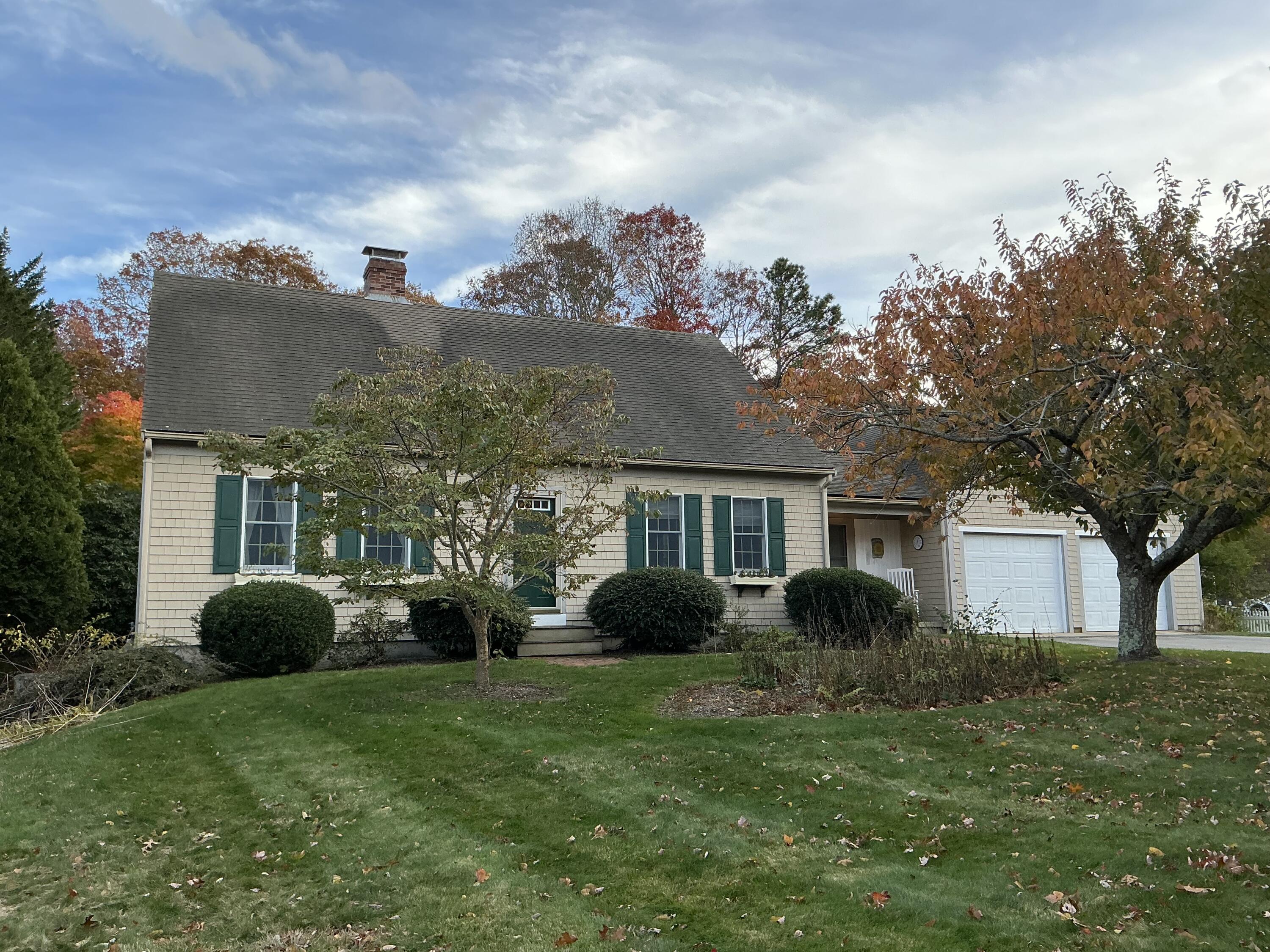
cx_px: 635
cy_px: 476
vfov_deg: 49.7
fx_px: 1027
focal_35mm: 28
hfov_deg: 63.4
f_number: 1.8
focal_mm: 3
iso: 25
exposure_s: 1/478
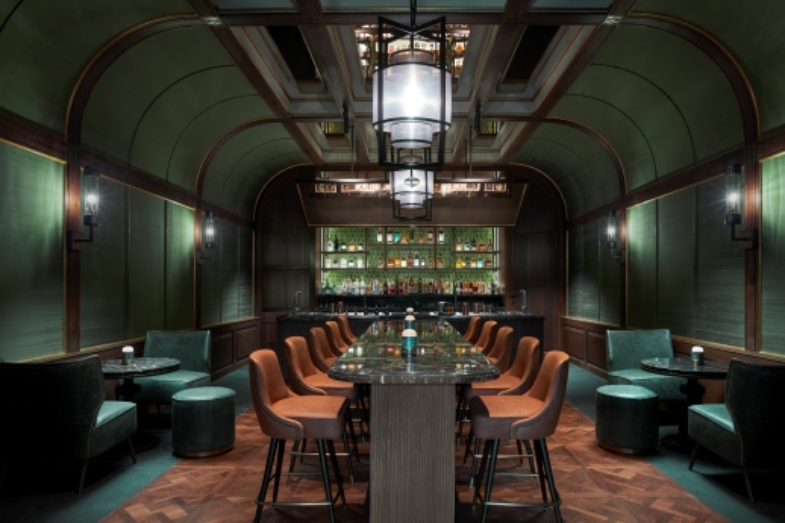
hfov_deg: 78.5
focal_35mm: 22
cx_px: 414
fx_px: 480
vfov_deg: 57.1
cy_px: 290
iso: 500
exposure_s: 1/6
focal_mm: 19
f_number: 6.3
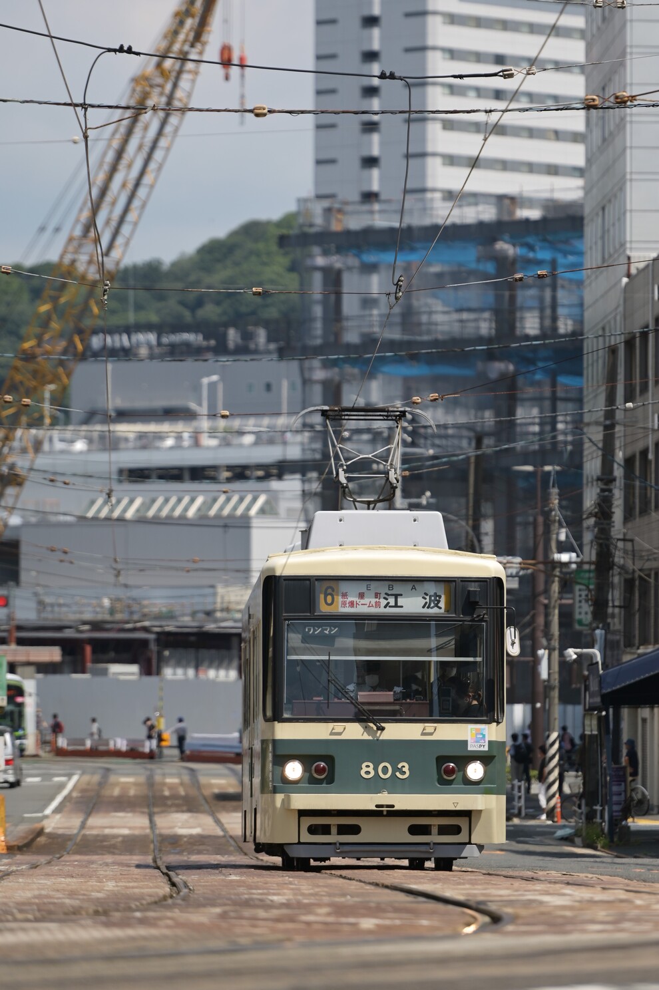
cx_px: 330
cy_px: 495
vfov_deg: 11.1
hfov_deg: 7.4
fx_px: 5087
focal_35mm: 185
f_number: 2.8
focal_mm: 185
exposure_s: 1/1600
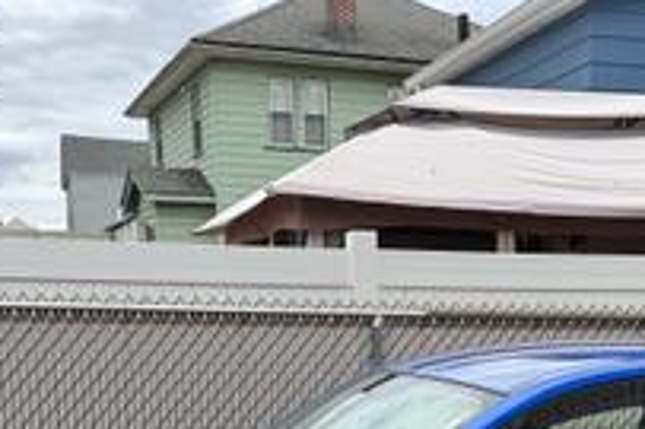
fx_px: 1110
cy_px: 575
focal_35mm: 62
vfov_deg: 19.9
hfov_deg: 32.3
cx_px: 397
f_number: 1.78
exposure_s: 1/162
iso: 64
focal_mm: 6.76
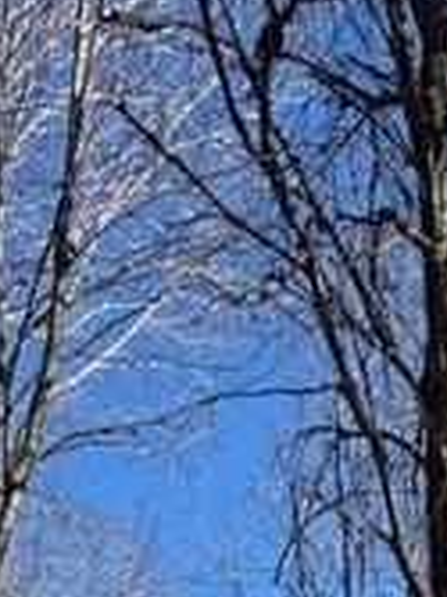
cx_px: 311
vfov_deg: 19.9
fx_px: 965
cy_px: 1164
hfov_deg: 25.9
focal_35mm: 56
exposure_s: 1/993
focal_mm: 2.22
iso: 50
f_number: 2.2
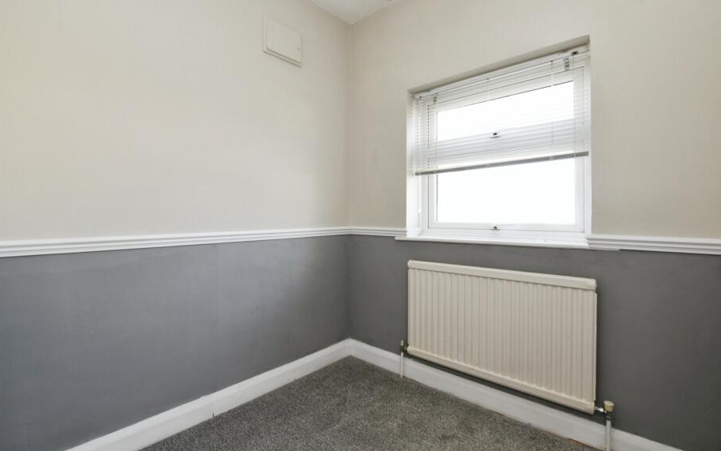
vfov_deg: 71.3
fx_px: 314
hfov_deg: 97.8
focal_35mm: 16
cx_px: 350
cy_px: 219
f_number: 8
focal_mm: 14
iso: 800
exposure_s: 1/100
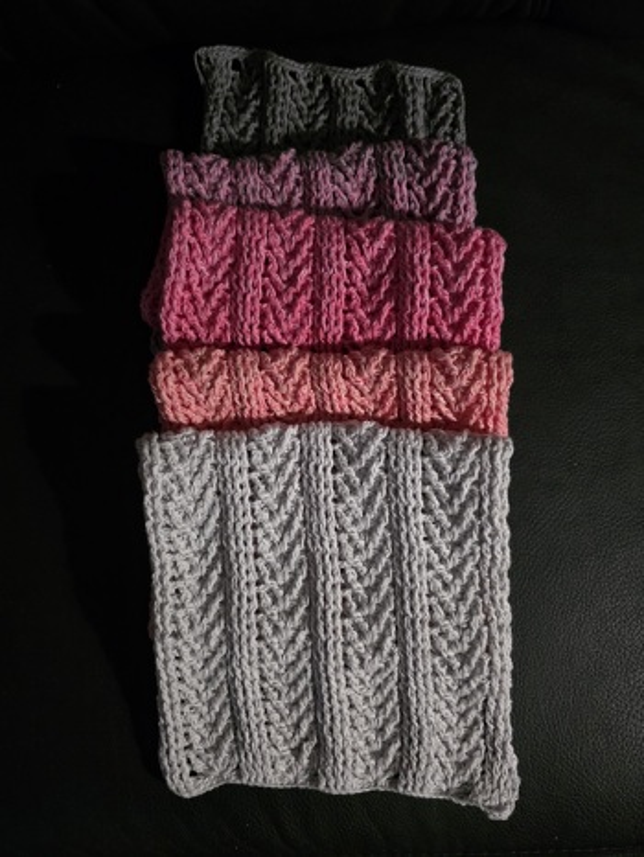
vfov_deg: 73.9
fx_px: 570
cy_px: 428
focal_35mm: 23
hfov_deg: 58.9
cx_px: 322
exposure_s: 1/33.3
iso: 1600
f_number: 1.7
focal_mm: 6.3
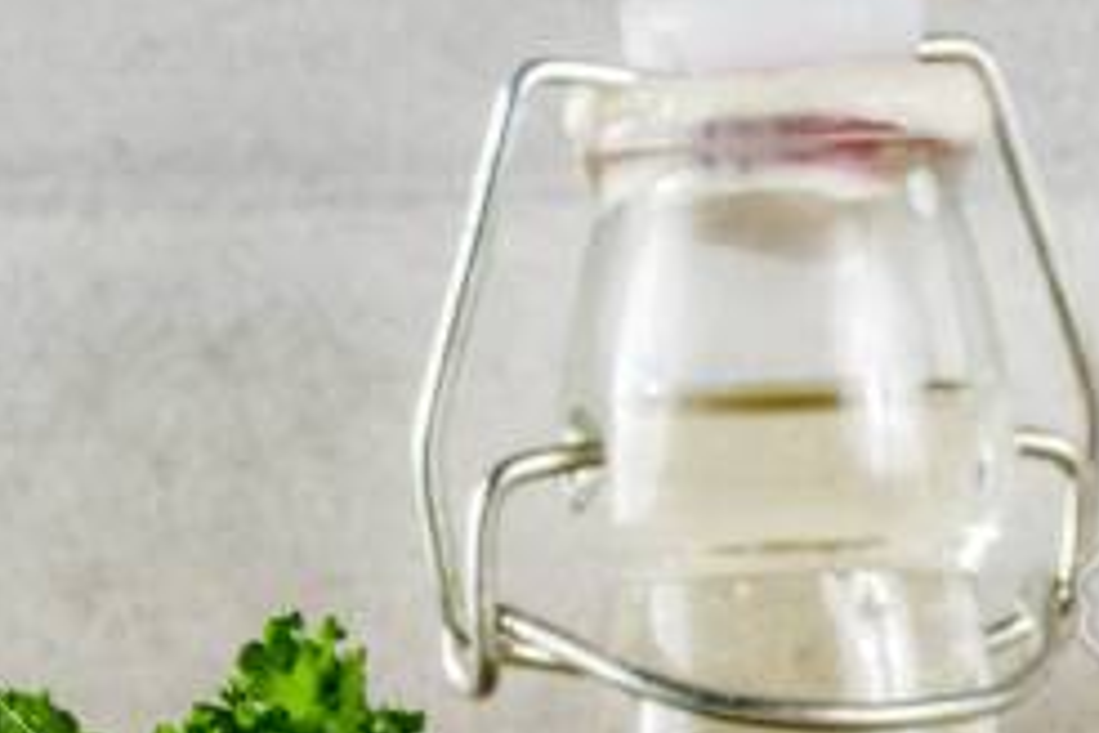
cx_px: 523
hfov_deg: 7.1
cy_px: 1862
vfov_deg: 4.6
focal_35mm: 291
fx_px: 8883
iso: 100
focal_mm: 55
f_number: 14
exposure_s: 1/200
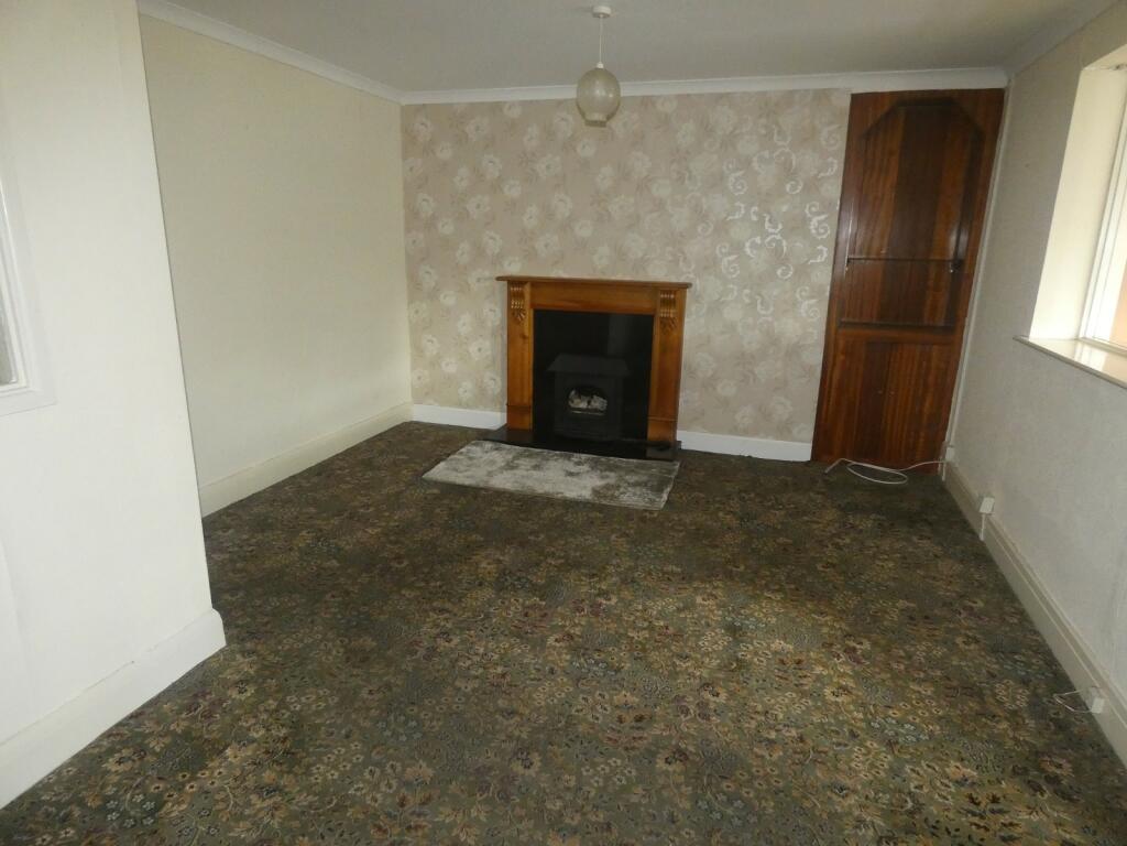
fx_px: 651
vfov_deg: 66.0
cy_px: 423
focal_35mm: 20
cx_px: 564
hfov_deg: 81.7
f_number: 2.8
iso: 800
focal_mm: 3.6
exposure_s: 1/60
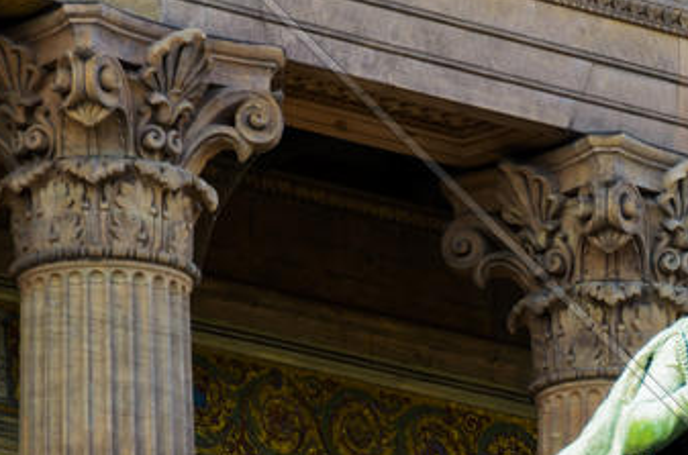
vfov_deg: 2.2
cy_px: 535
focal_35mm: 624
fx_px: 11897
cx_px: 800
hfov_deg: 3.3
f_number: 5.6
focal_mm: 160
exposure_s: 1/180
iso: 100
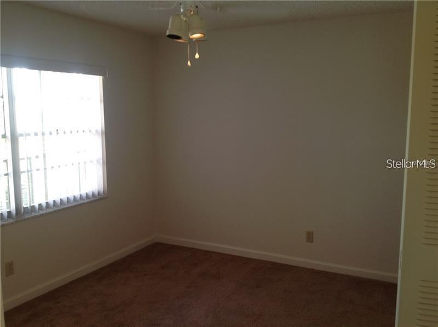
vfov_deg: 40.6
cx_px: 219
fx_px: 442
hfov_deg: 52.7
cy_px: 164
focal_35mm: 35
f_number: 2.4
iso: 50
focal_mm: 4.28
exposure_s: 1/24
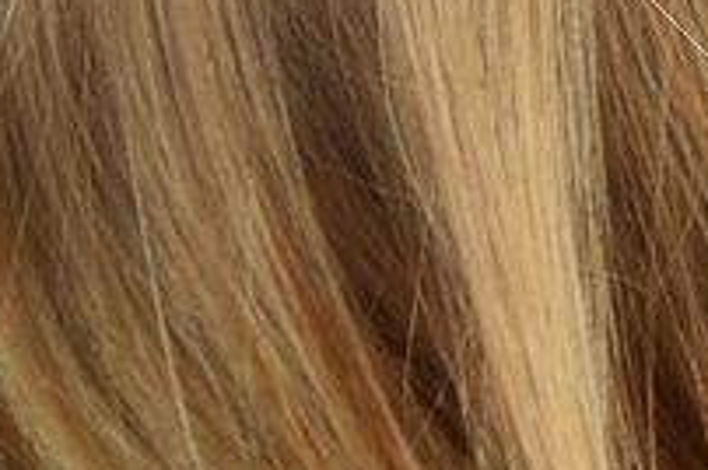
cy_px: -528
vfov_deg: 2.8
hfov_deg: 4.1
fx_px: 9464
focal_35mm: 482
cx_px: 2198
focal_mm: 50
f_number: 16
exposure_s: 1/250
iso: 100
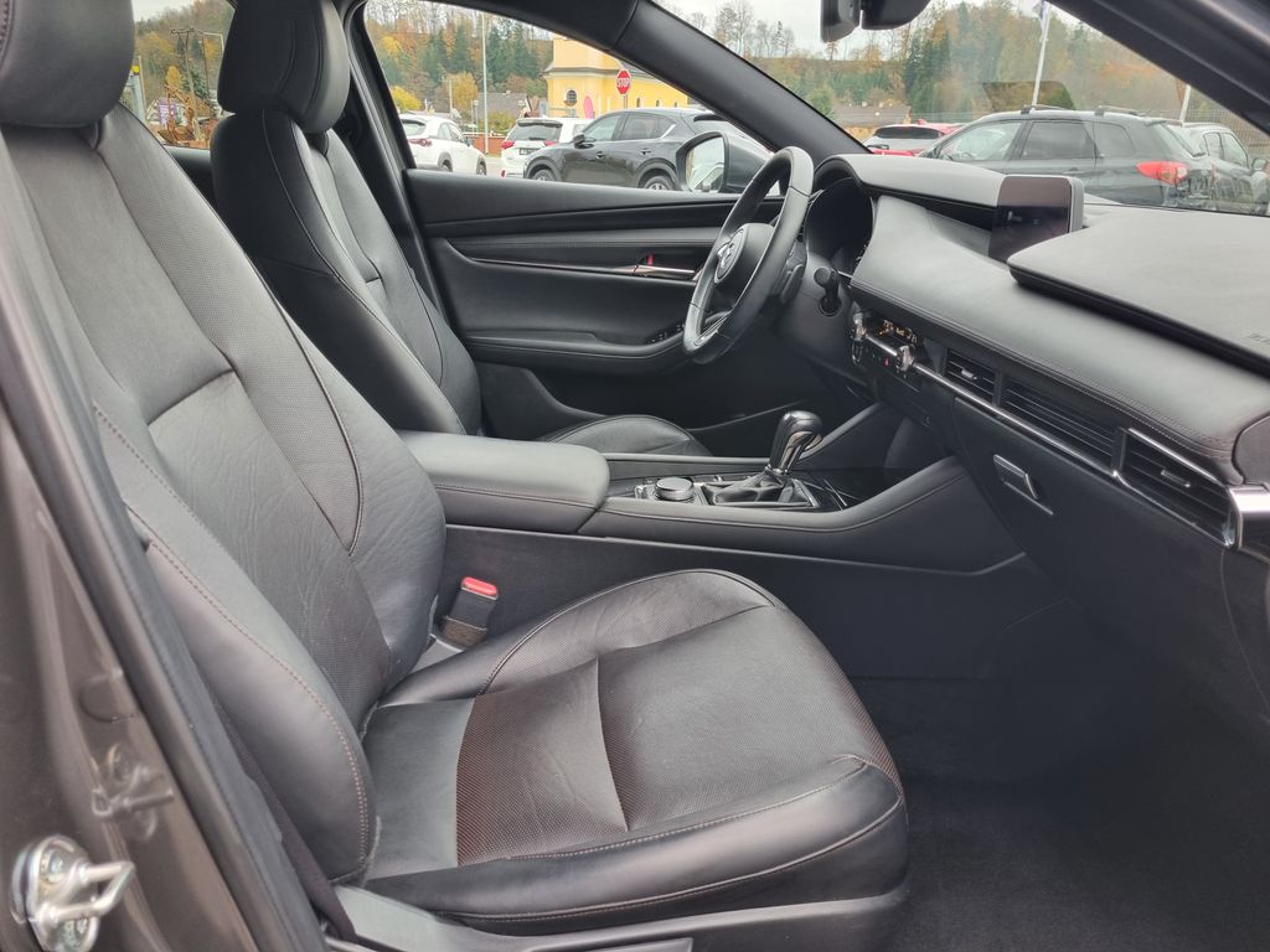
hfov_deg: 67.3
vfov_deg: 53.1
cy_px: 476
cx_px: 635
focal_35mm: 26
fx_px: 954
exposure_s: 1/100
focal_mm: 5.4
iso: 125
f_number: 1.8
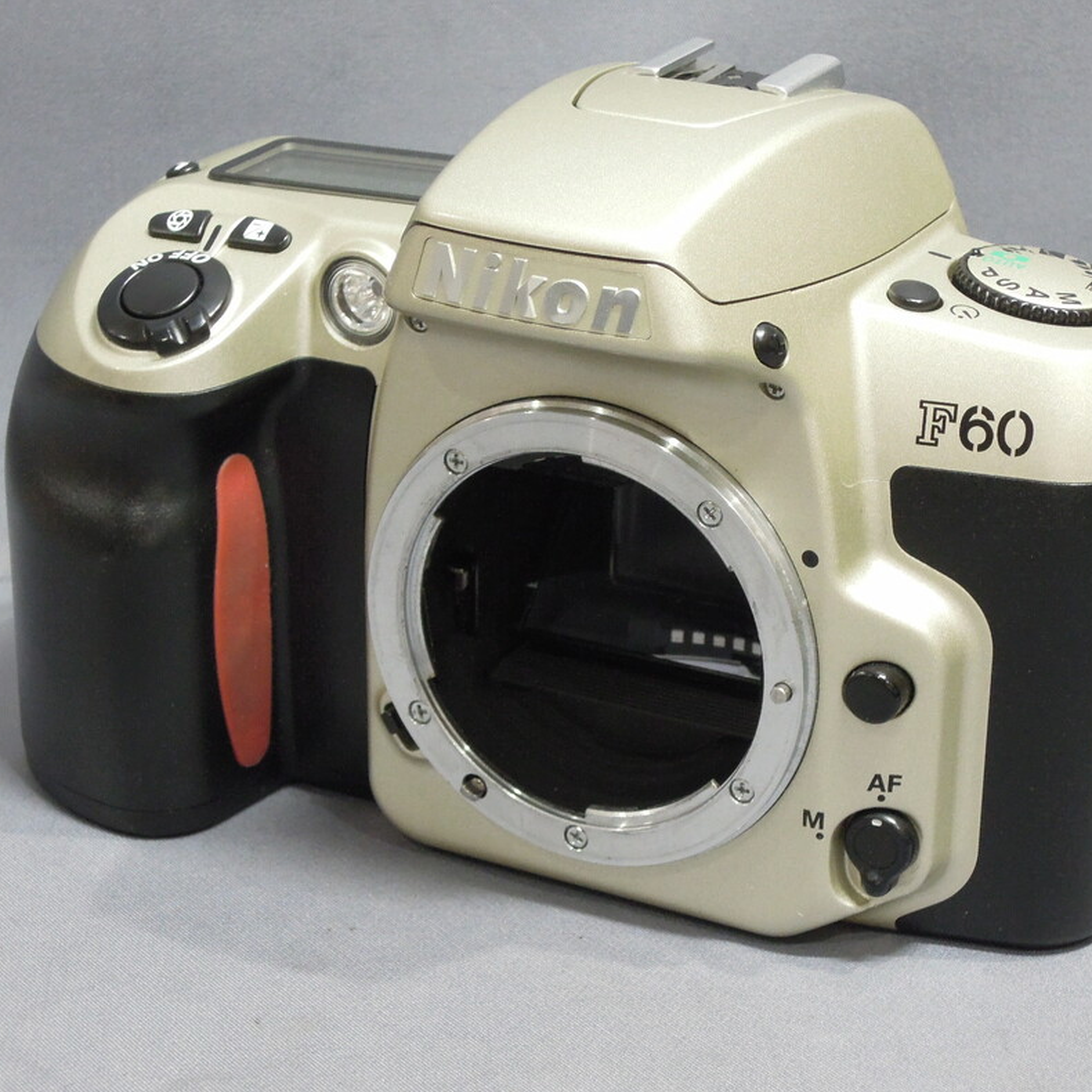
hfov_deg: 18.5
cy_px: 576
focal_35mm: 94
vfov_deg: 18.5
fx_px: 3355
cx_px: 586
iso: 560
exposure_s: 1/25
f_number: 4.5
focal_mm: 12.5
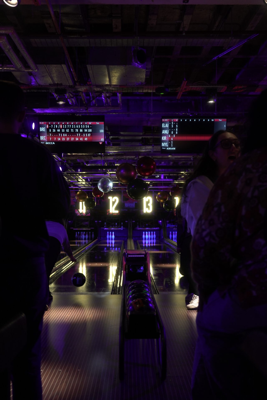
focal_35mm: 41
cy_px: 200
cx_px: 134
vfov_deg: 47.4
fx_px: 456
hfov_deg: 32.6
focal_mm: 41
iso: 1600
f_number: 4.5
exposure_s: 1/100
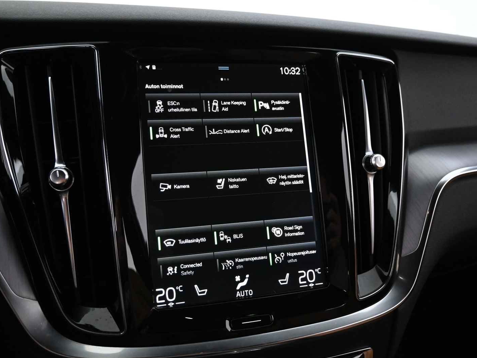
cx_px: 227
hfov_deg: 56.4
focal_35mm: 32
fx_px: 445
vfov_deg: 43.8
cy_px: 182
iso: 2800
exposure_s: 1/30
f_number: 3.8
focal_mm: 19.5
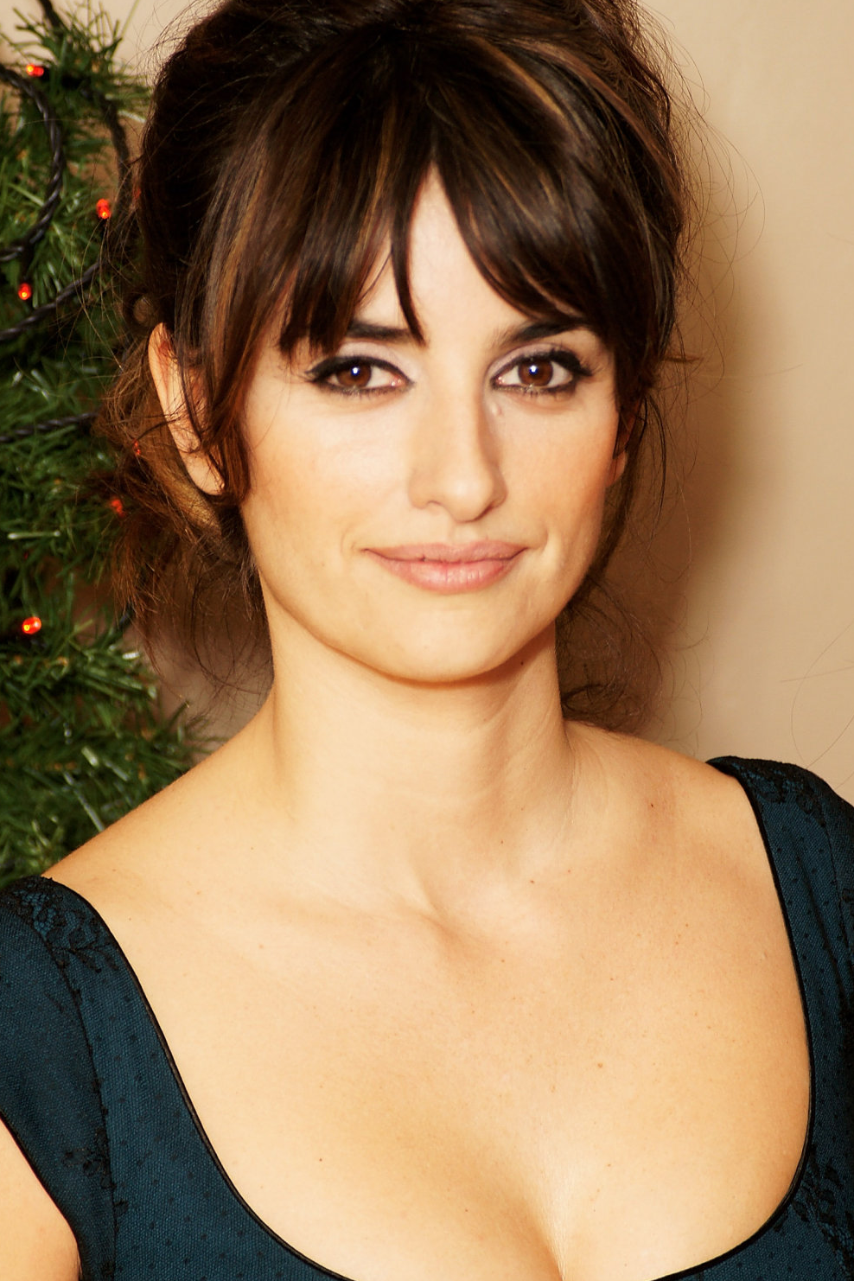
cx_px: 450
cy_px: 542
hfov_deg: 10.1
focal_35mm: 136
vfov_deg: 15.1
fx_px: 4839
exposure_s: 1/60
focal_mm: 105
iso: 200
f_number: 5.6
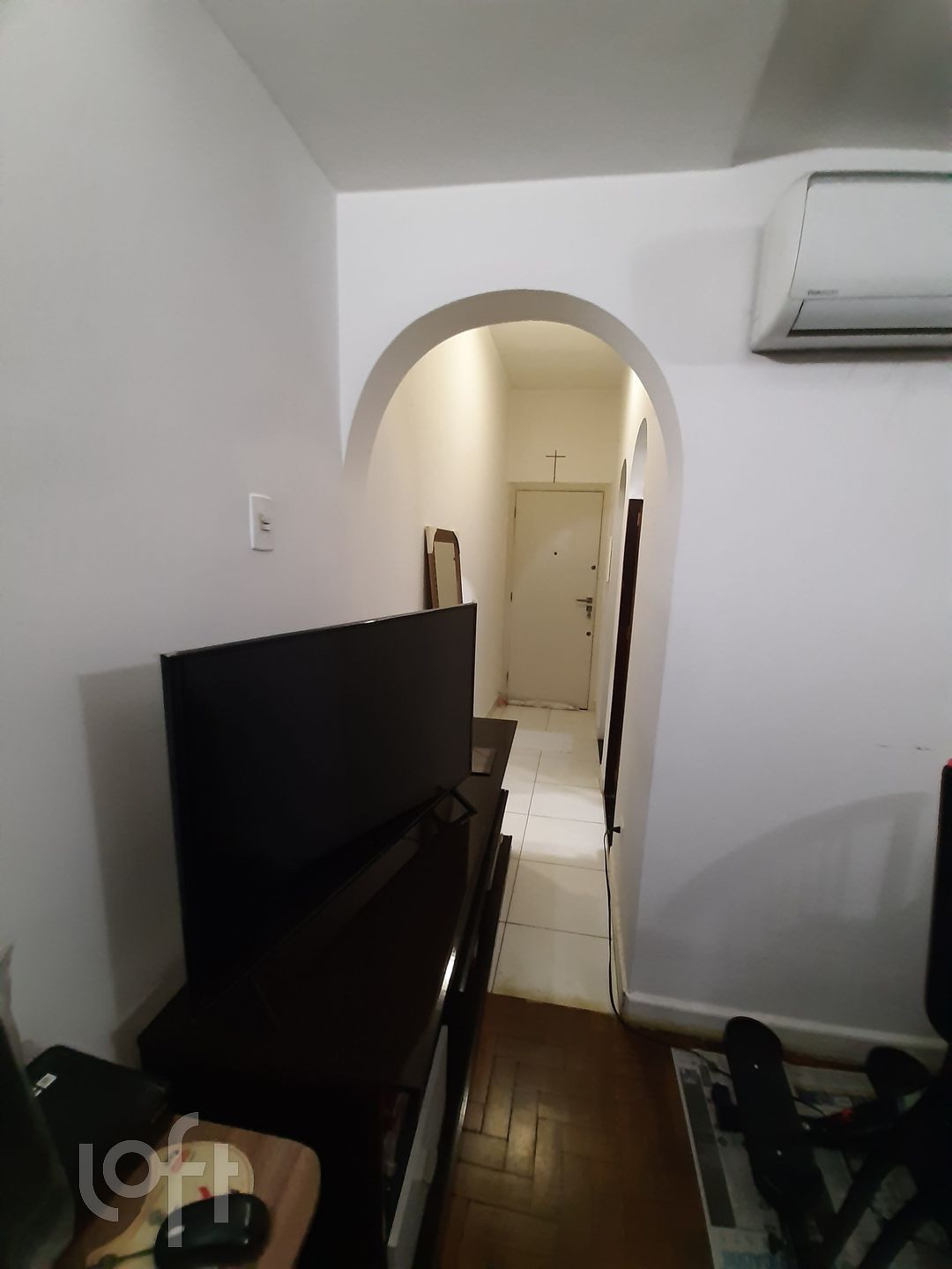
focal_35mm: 13
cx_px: 476
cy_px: 634
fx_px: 477
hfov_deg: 89.9
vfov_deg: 106.2
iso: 320
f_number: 2.2
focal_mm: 1.42
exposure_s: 1/24
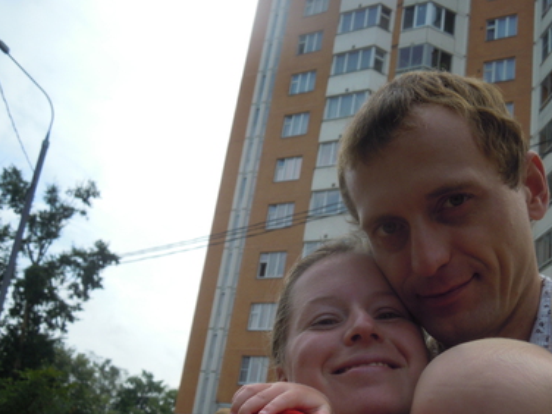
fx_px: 654
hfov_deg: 45.5
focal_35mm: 41
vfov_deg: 34.6
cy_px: 293
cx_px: 329
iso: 100
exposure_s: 1/1250
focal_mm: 5
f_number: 2.7
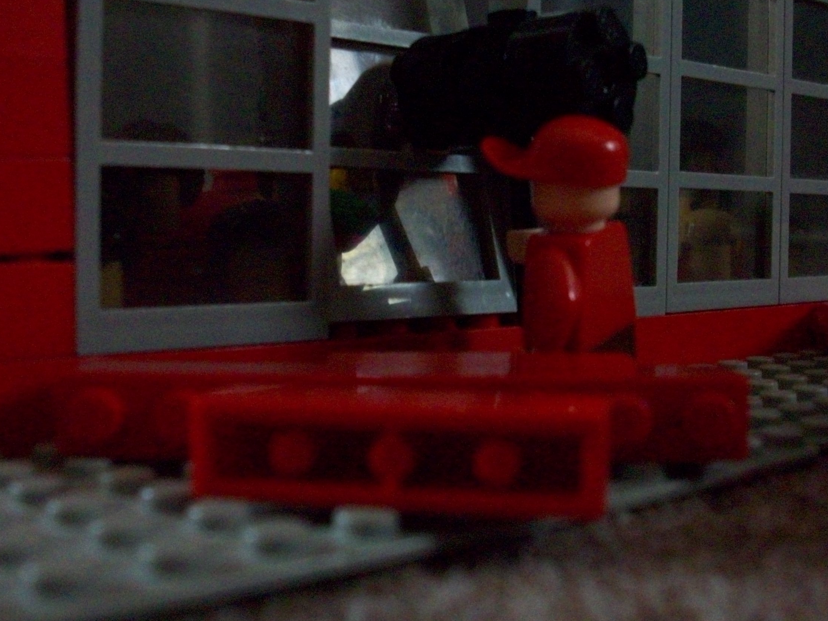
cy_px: 213
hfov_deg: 40.4
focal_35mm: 47
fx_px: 1124
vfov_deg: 30.7
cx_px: 463
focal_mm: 5.7
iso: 320
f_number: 2.8
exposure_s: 1/8
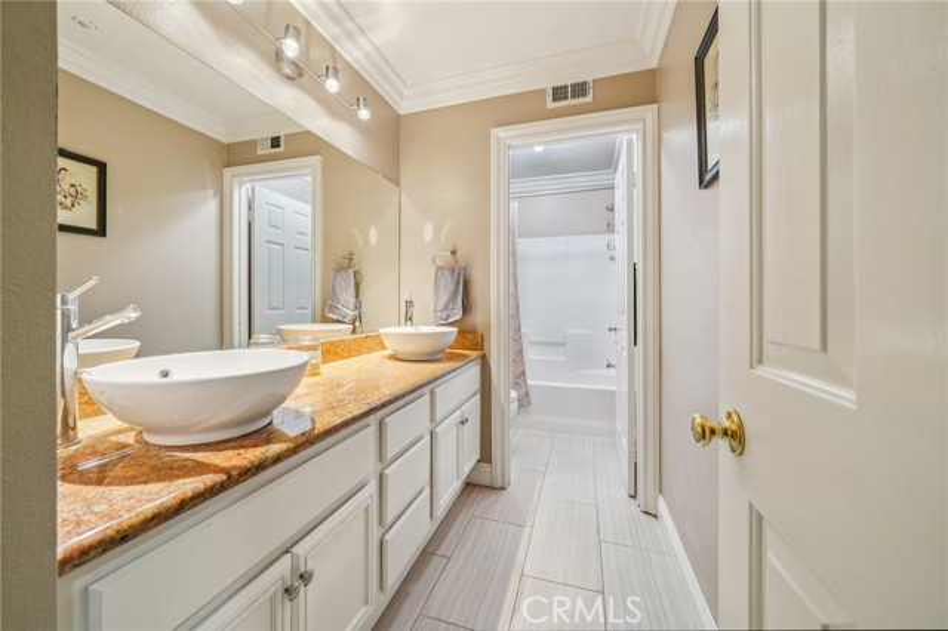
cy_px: 316
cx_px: 474
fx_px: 342
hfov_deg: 108.4
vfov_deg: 85.4
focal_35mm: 13
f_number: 8
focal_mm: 13
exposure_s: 1/10
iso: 400
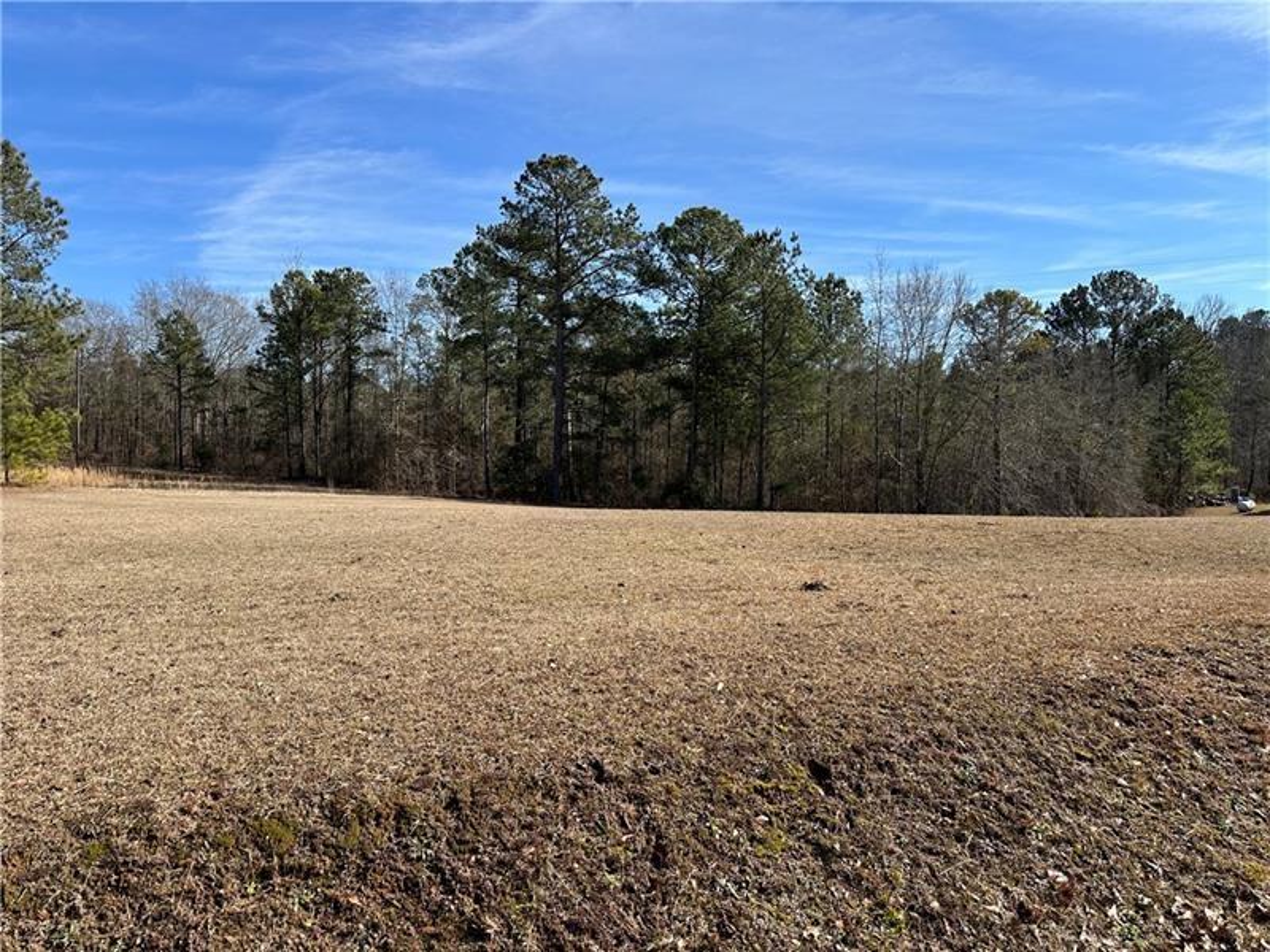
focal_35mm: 24
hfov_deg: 71.6
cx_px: 635
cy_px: 476
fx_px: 881
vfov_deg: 56.8
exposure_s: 1/3472
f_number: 1.78
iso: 80
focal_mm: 6.86
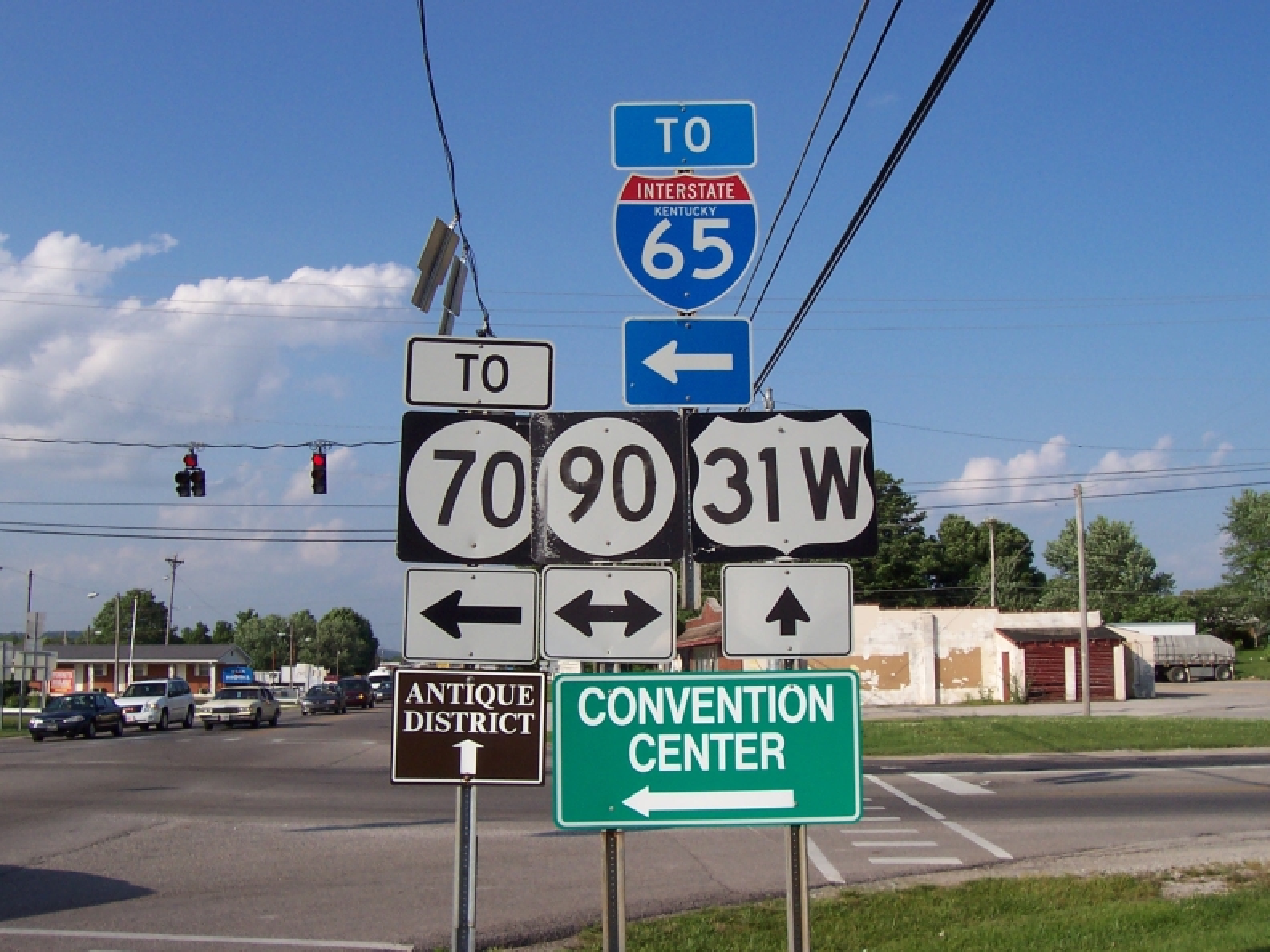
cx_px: 635
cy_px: 476
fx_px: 1357
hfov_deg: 50.1
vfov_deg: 38.7
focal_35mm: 37
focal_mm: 5.6
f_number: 5.6
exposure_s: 1/750
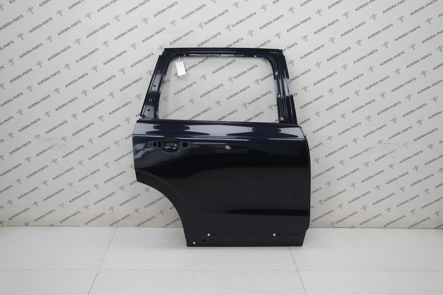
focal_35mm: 36
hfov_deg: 53.1
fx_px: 443
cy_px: 148
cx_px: 222
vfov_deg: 36.9
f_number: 4
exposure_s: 1/100
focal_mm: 24
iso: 200
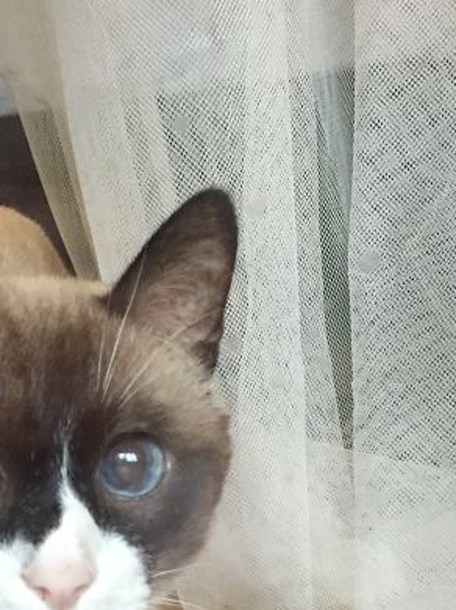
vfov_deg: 30.3
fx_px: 1055
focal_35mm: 60
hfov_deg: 24.3
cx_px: 173
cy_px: 585
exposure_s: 1/17
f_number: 2.2
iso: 250
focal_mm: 4.15
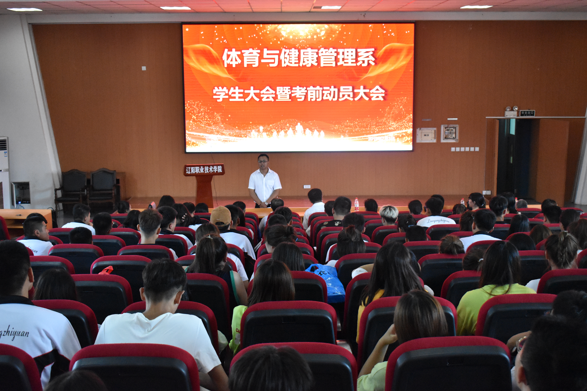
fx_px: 734
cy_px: 196
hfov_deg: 43.6
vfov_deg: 29.9
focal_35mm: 45
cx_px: 294
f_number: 5.6
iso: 5000
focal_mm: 30
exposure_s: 1/250
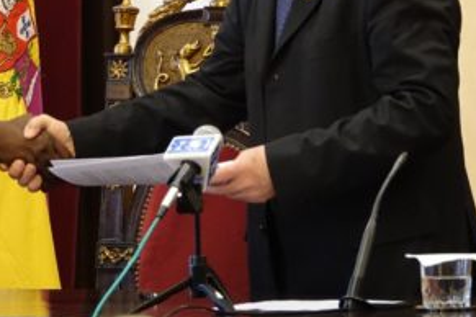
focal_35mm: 512
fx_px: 6769
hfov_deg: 4.0
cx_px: 141
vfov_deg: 2.7
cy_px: -72
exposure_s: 1/80
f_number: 4
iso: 1600
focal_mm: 75.77
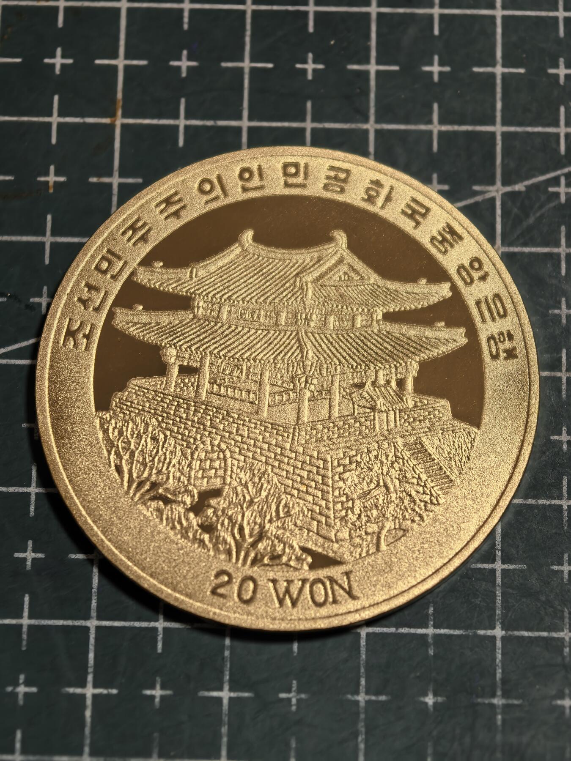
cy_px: 380
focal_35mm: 95
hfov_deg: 15.6
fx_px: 2089
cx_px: 286
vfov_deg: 20.7
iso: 100
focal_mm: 15
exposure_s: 1/50
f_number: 2.1
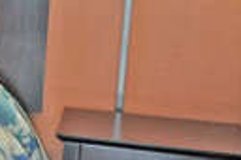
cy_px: 43
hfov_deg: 12.8
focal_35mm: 126
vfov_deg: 10.8
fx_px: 842
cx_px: -328
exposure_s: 1/125
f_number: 5.6
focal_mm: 14
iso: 280
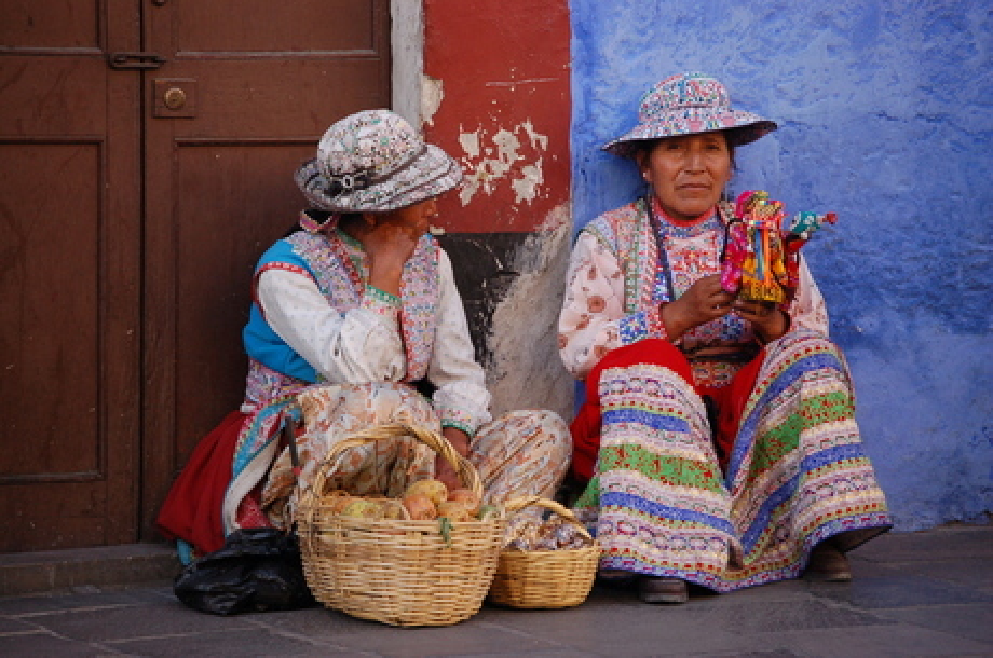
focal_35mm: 202
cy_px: 329
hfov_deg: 10.2
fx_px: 5576
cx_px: 496
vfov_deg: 6.8
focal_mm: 135
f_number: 5
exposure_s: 1/500
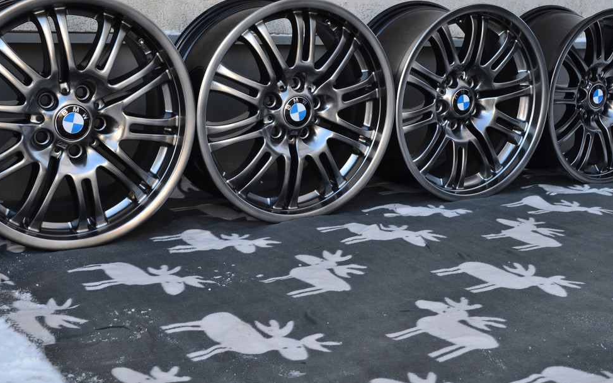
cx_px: 294
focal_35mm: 49
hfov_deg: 41.0
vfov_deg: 26.2
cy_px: 140
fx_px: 819
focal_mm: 26
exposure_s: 1/100
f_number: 9
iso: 400
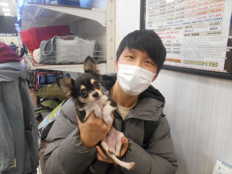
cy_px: 87
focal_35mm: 26
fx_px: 174
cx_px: 116
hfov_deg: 67.3
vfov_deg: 53.1
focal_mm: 4.6
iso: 280
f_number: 3.2
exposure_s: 1/30
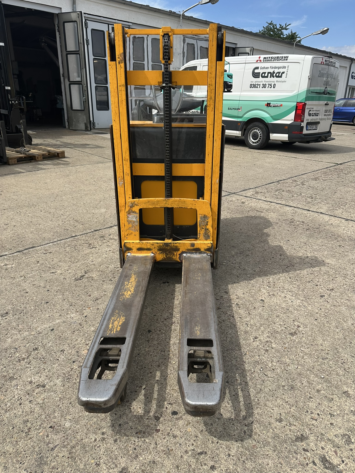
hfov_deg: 56.8
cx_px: 178
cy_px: 236
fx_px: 328
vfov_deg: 71.6
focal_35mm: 24
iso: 80
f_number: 1.78
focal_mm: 6.86
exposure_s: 1/4184
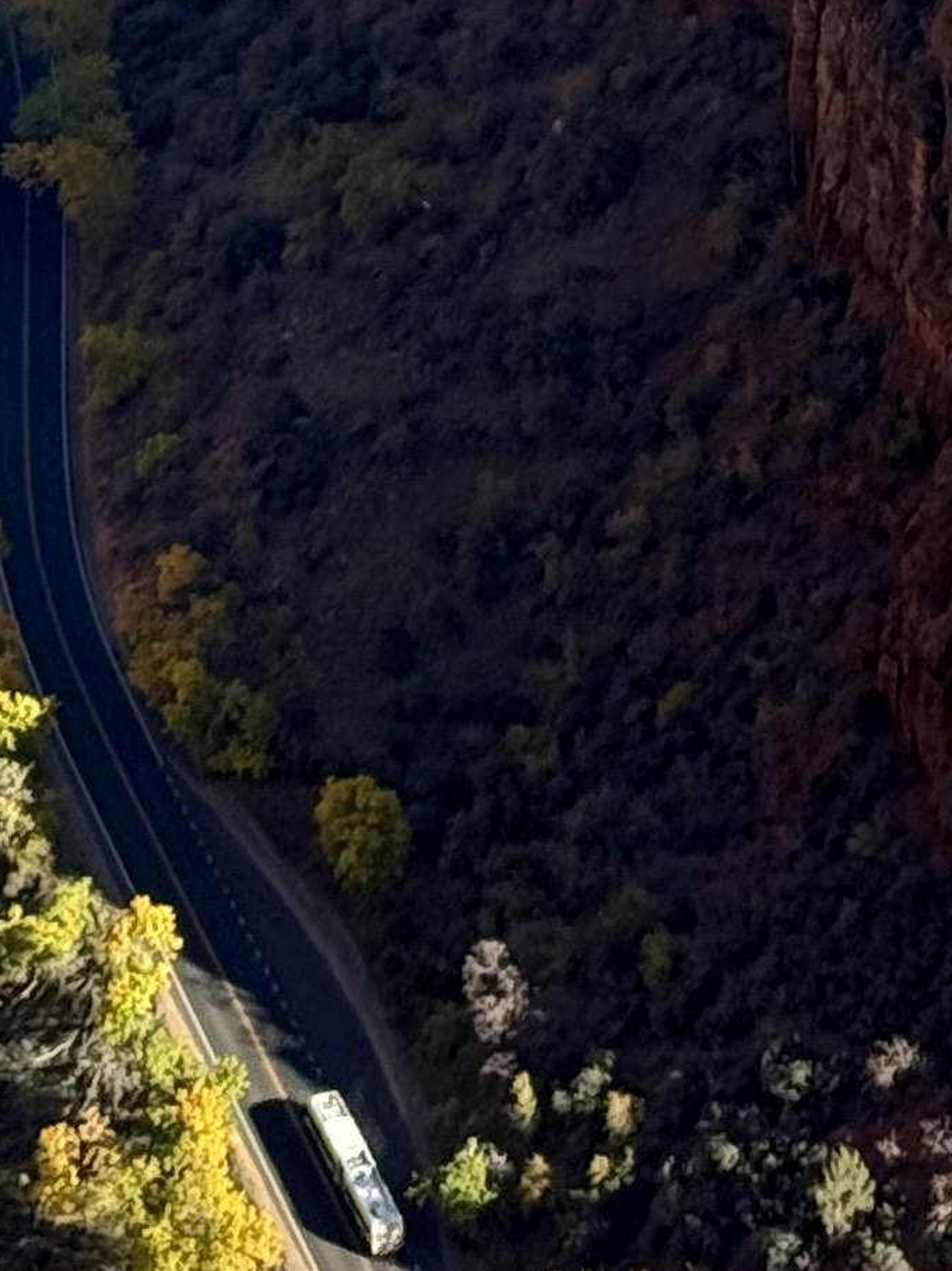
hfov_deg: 6.9
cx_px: 1346
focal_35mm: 213
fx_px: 7816
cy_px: -1070
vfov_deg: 8.9
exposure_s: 1/2976
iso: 100
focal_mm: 6.76
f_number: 1.78
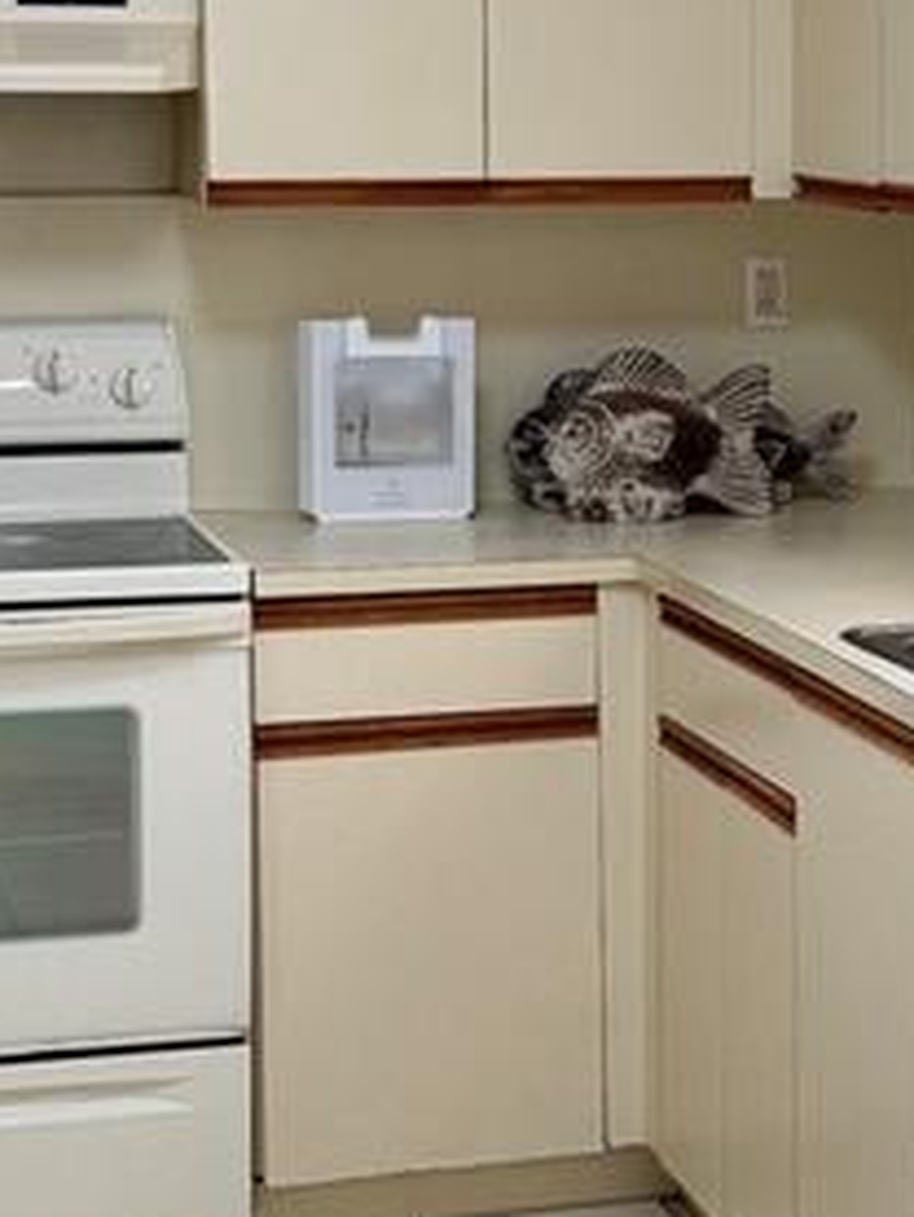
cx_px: 835
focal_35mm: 104
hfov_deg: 14.1
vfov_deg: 18.8
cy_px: 404
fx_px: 3659
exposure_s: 1/120
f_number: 1.78
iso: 125
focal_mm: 6.86
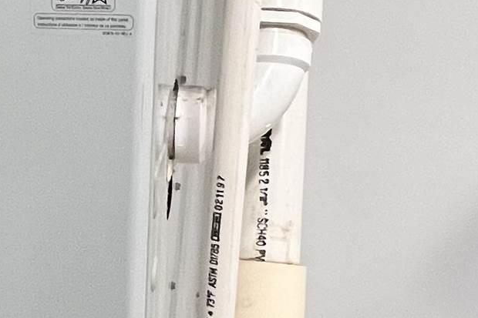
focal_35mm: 67
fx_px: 889
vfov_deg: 20.3
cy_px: 128
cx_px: 7
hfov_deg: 28.4
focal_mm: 1.57
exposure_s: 1/60
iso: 320
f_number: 1.8
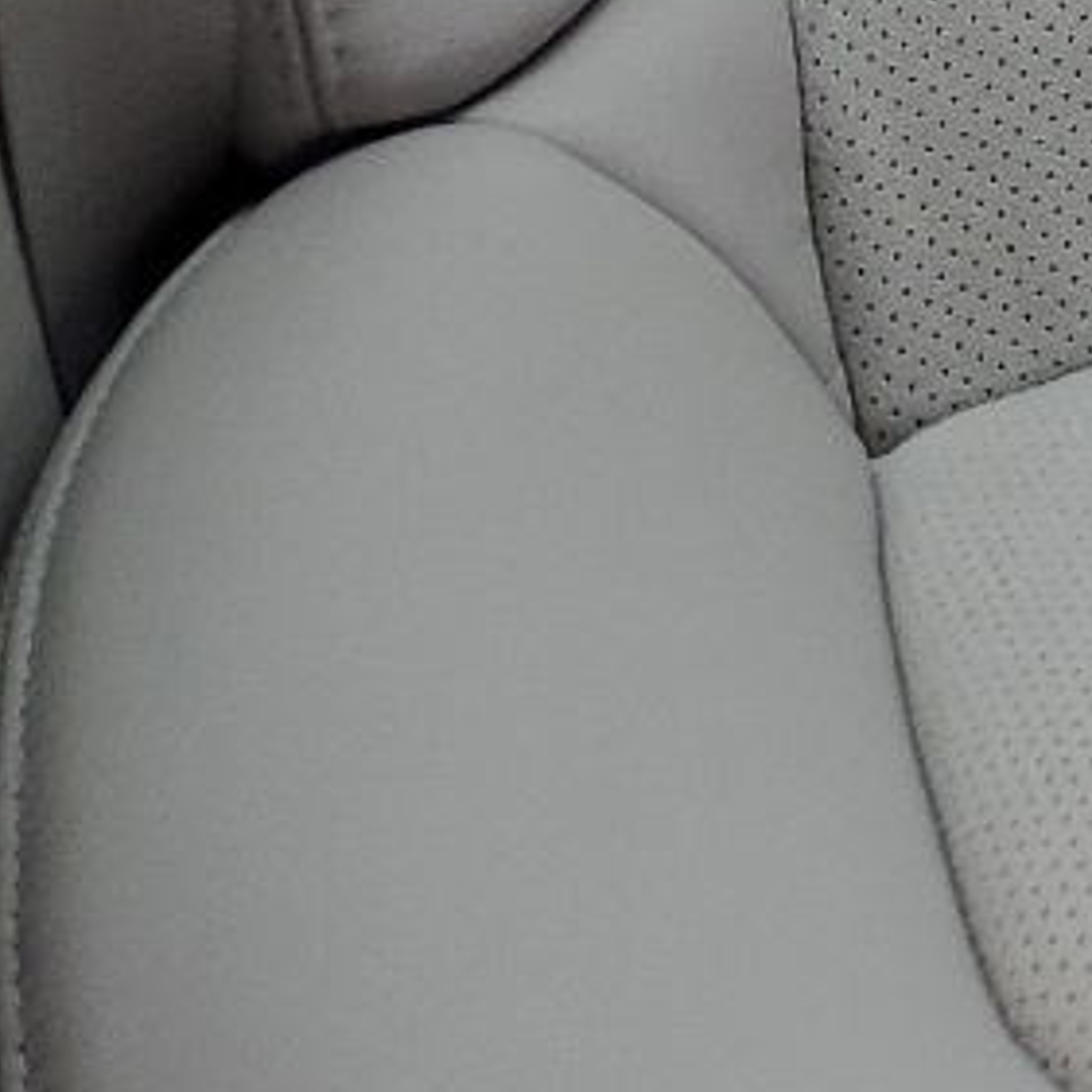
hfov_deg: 10.8
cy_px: -1076
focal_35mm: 131
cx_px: 2817
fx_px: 4675
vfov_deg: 11.9
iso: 52
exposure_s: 1/50
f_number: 1.5
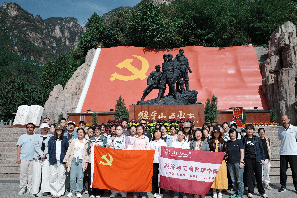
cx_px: 159
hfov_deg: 61.9
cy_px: 101
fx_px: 247
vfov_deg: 43.6
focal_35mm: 30
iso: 500
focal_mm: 18.3
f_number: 6.3
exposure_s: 1/2000
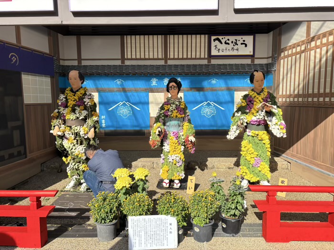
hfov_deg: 67.3
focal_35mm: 26
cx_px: 167
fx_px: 251
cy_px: 125
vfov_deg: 53.1
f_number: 1.6
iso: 50
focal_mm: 5.96
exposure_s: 1/2242
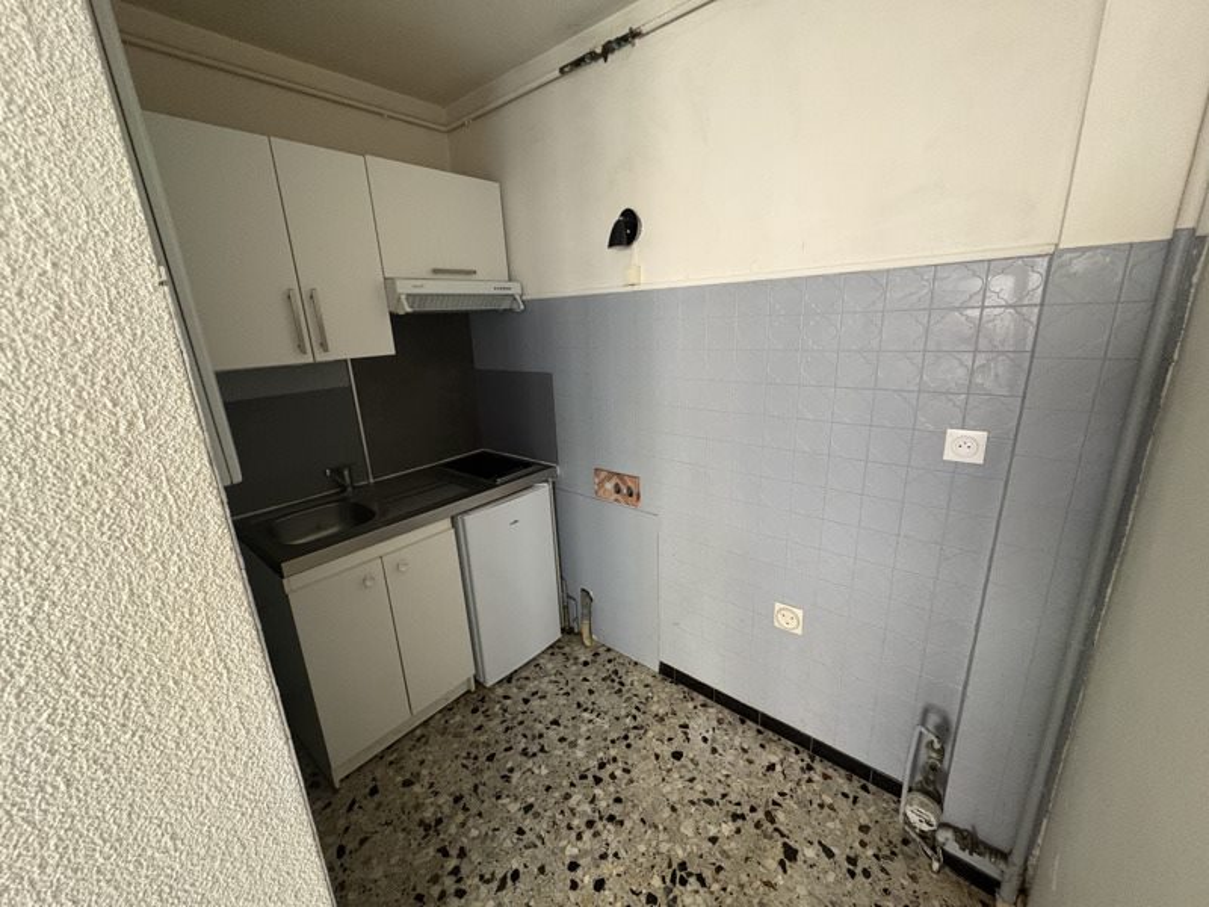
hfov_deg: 102.1
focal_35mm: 14
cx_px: 604
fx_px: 489
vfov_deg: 85.7
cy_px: 454
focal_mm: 2.22
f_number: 2.2
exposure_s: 1/60
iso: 640
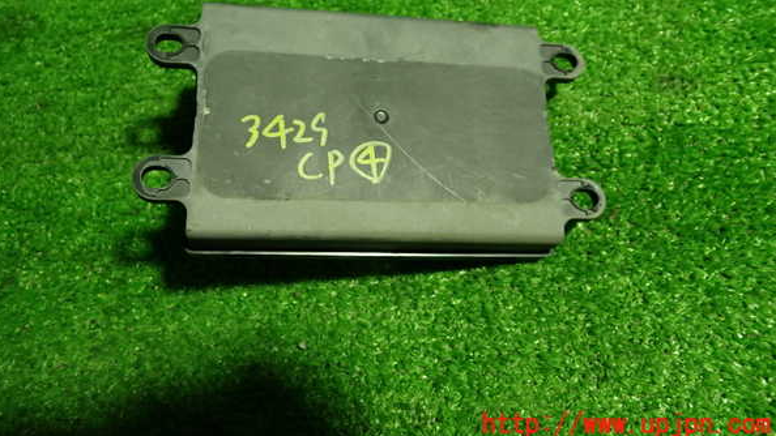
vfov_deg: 35.3
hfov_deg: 59.5
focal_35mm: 33
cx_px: 385
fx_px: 679
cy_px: 148
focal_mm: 5.4
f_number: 2.3
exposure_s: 1/30
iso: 250
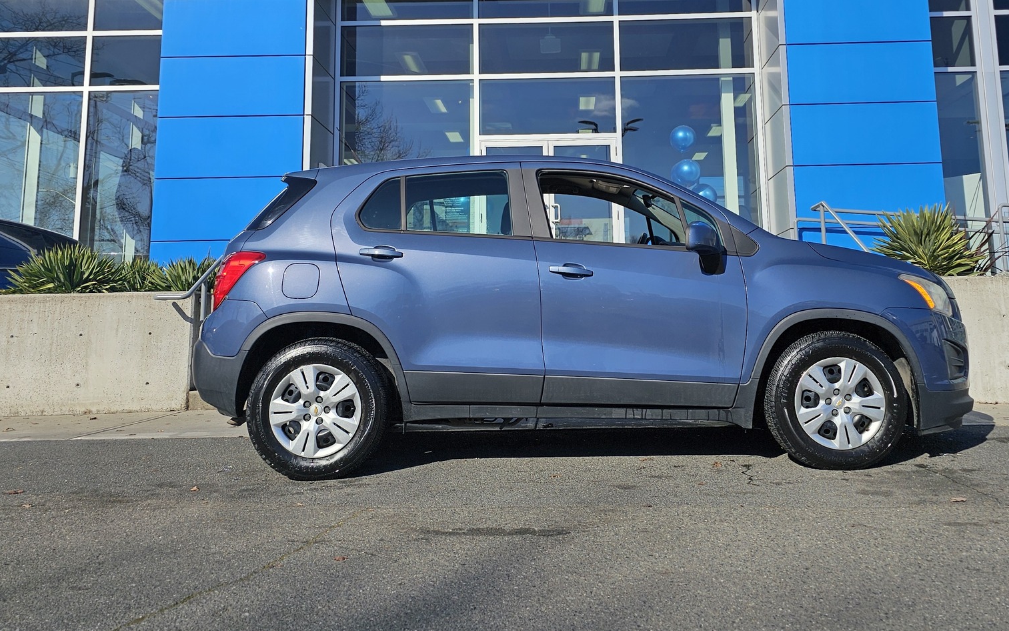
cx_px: 562
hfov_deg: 58.0
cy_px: 181
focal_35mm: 33
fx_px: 908
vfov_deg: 37.6
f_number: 1.7
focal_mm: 6.3
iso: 12
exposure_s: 1/1789
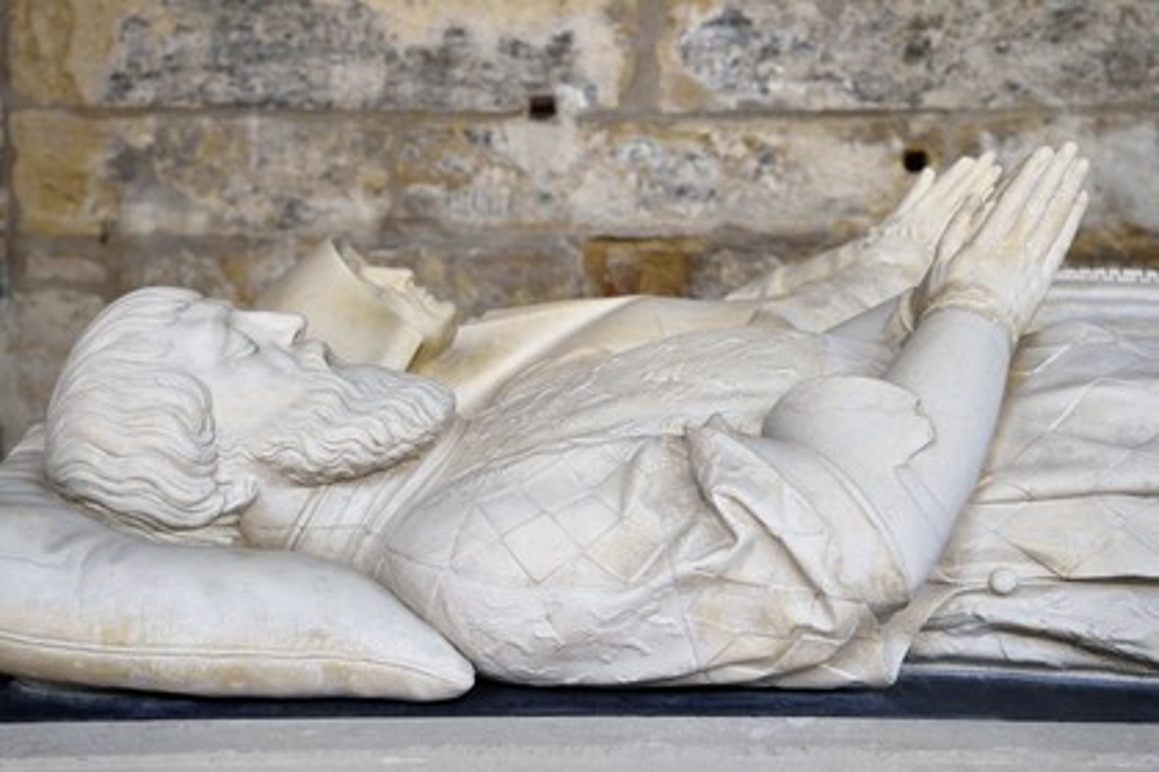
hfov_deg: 36.2
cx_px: 580
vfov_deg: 24.6
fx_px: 1771
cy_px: 386
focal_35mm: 55
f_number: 5.6
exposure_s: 1/60
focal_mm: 55
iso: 800
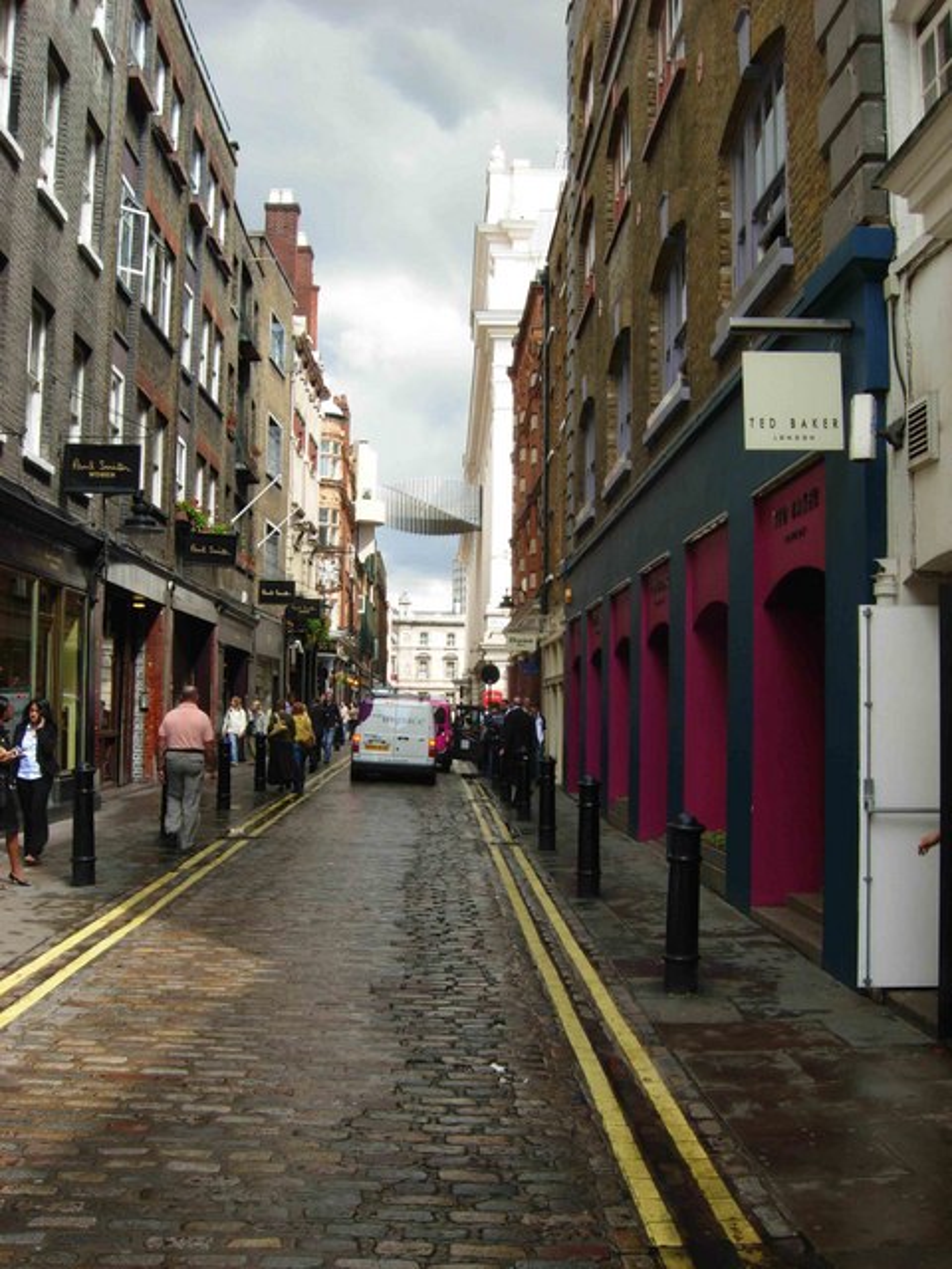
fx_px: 1320
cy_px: 634
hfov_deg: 39.7
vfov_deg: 51.4
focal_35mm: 36
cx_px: 476
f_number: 6.1
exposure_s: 1/64
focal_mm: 7.5
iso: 50
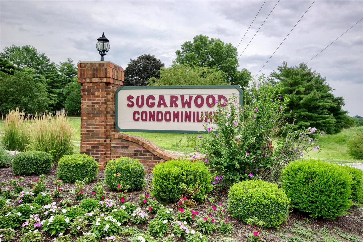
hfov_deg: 61.9
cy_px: 121
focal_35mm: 30
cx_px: 182
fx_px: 303
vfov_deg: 43.7
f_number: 8
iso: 200
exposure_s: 1/1000
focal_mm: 20
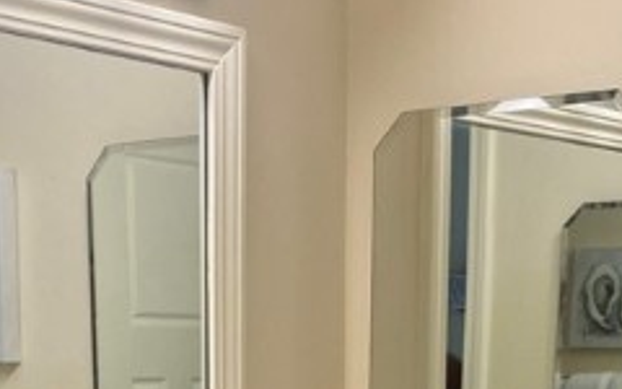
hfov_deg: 21.8
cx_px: 270
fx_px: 1610
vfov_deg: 12.3
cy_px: 757
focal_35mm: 95
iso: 80
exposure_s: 1/120
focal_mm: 3.99
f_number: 1.8
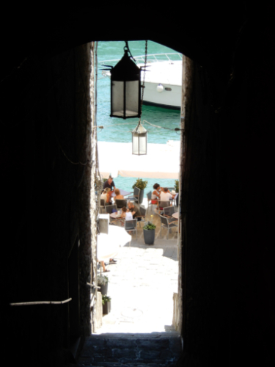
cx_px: 138
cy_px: 184
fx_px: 900
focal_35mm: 85
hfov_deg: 17.4
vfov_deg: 23.0
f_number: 5
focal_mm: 15.2
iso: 80
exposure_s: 1/160
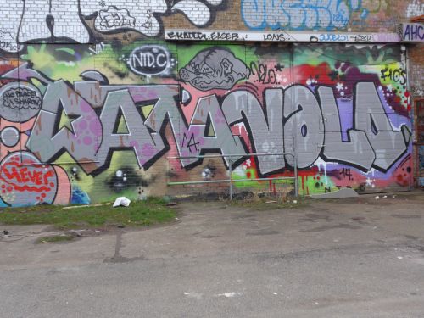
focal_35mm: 41
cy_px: 159
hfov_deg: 45.8
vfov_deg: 35.1
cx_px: 212
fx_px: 502
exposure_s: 1/60
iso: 200
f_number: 2.6
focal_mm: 8.4
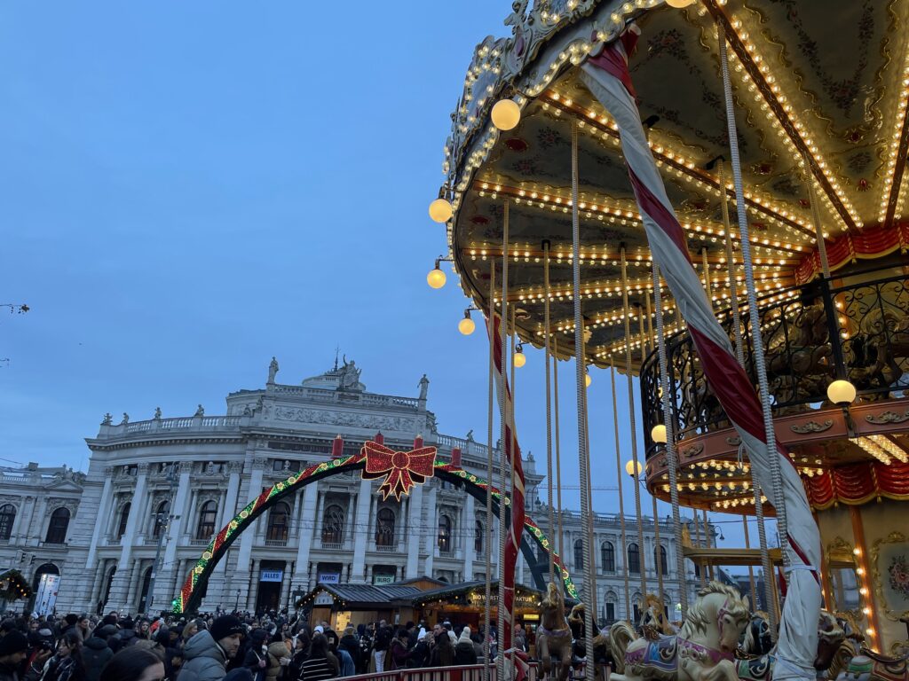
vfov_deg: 53.1
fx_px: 683
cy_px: 340
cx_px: 454
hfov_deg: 67.3
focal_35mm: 26
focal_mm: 4.2
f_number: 1.6
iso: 32
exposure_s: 1/132
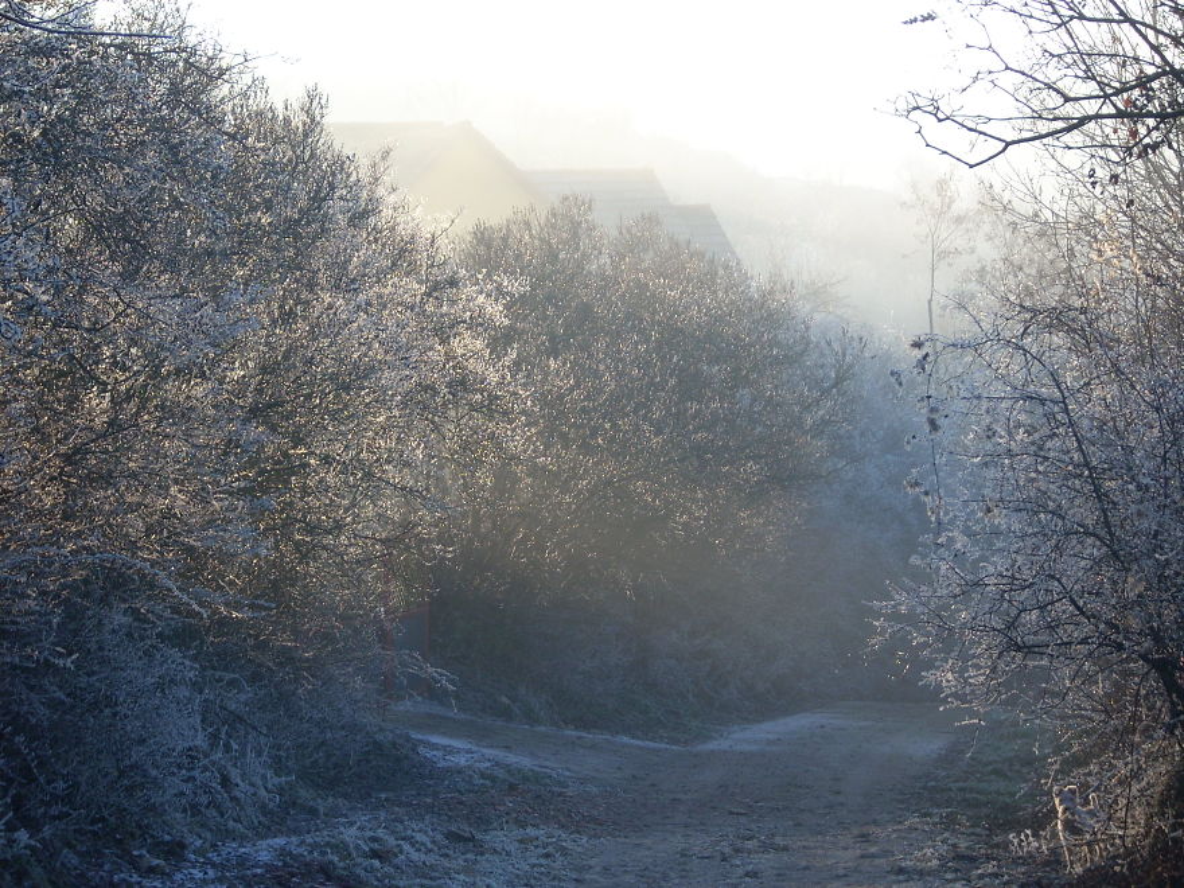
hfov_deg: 17.4
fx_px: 3865
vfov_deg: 13.1
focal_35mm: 113
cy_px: 444
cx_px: 592
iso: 64
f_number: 5.2
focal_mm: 18.6
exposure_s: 1/92.5
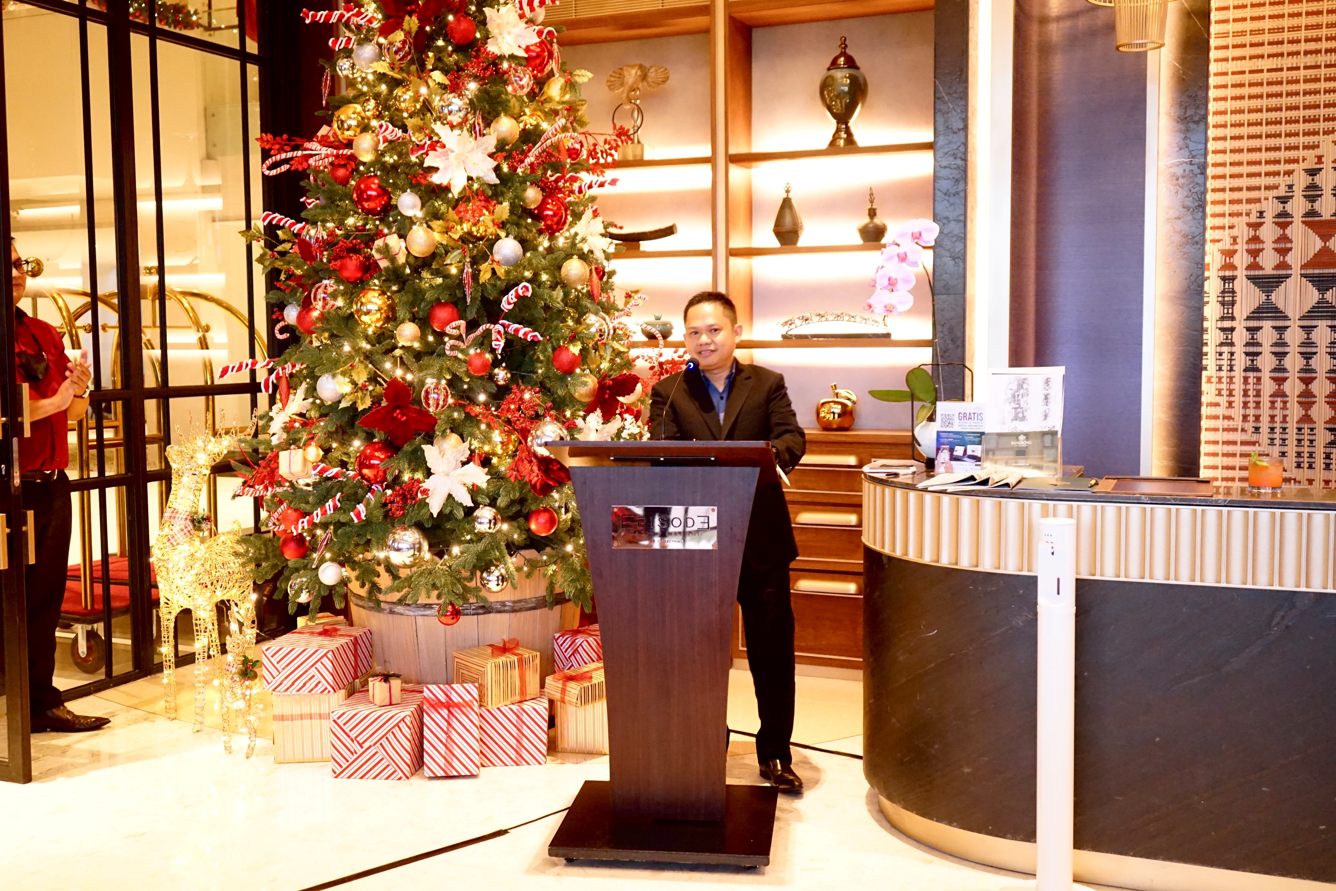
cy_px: 446
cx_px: 668
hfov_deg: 53.1
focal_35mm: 36
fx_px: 1336
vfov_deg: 36.9
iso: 6400
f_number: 4
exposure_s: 1/50
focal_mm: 36
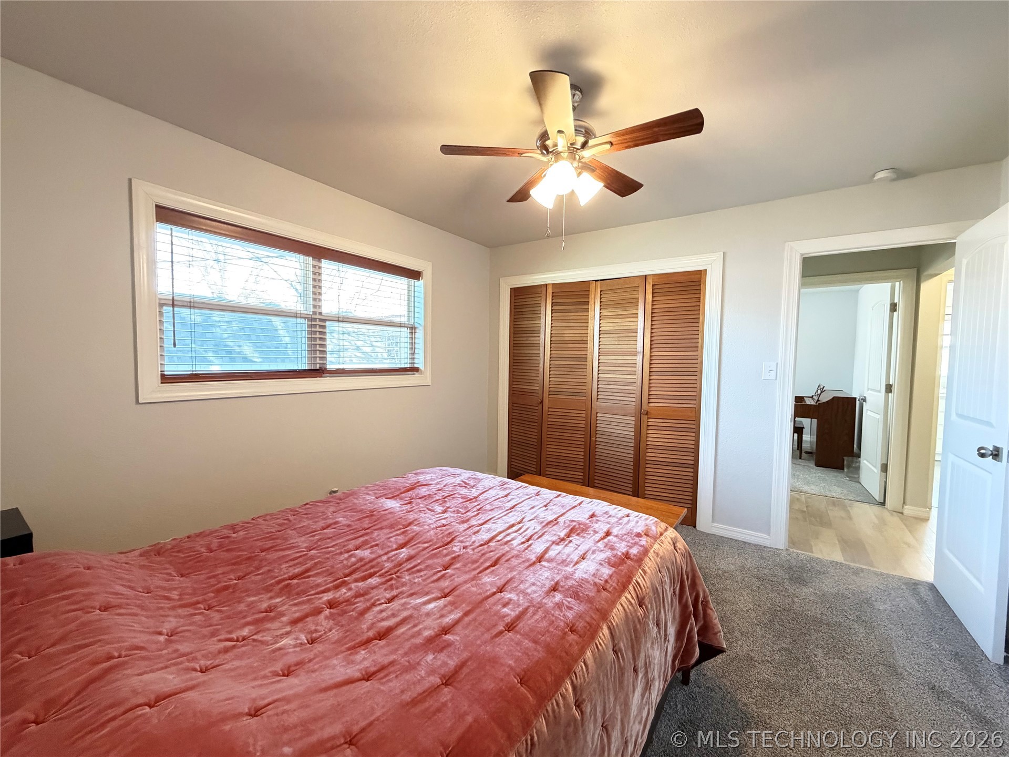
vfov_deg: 85.7
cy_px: 378
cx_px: 504
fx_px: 408
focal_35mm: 14
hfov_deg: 102.1
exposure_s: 1/60
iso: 640
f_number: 2.2
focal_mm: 2.22
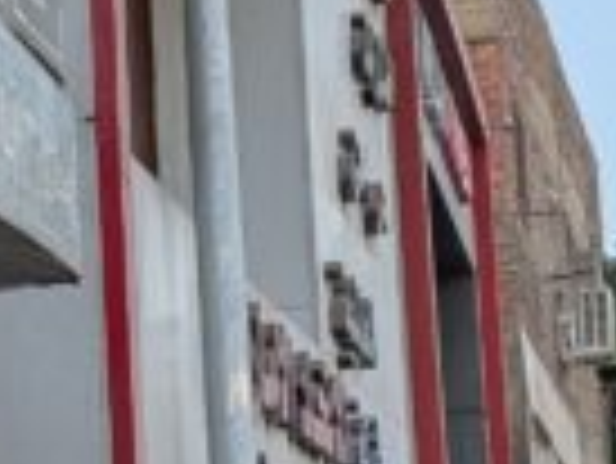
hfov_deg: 10.7
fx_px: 3206
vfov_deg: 8.3
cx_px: -202
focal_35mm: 180
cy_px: 268
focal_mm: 6.9
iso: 22
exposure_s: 1/475
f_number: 1.68
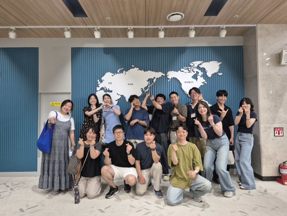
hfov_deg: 73.9
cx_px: 144
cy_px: 108
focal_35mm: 23
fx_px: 191
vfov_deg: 58.9
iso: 800
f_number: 1.8
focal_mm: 5.4
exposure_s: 1/60.2
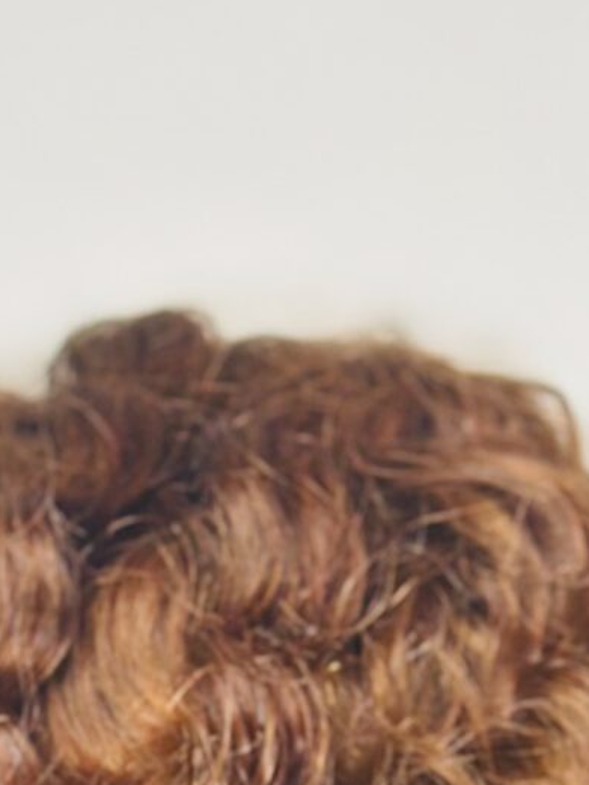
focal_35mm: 236
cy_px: 1742
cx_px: 309
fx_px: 5352
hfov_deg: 6.3
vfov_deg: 7.9
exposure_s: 1/85
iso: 125
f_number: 1.78
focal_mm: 6.86
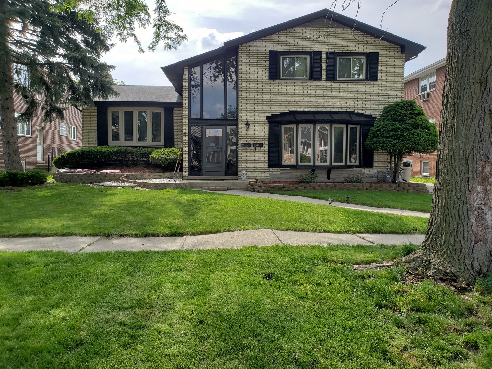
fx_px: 370
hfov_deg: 67.3
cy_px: 184
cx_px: 246
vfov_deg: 53.1
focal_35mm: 26
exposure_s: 1/225
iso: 50
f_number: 2.4
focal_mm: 4.3
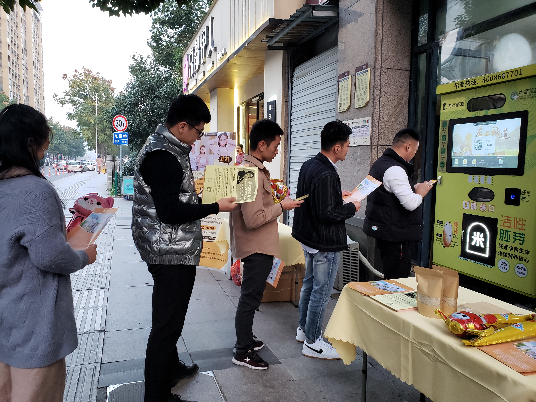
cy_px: 201
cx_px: 268
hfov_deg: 67.3
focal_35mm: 26
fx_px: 403
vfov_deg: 53.1
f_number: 2.4
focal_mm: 4.3
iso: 200
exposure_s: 1/50
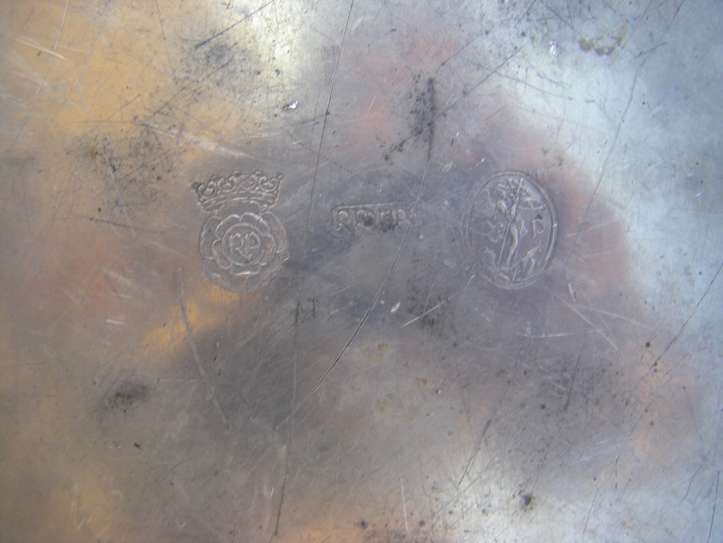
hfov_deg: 49.0
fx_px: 794
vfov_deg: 37.7
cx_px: 362
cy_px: 272
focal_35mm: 38
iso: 64
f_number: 3.5
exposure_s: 1/50
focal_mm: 6.3
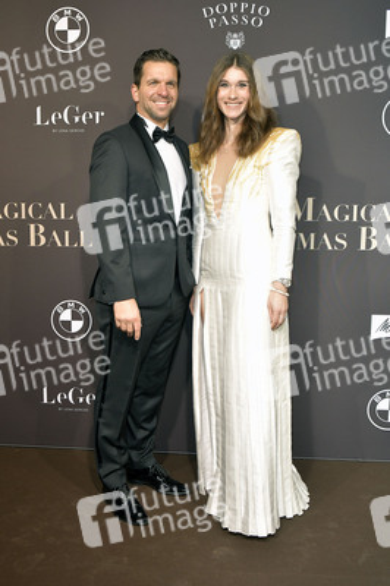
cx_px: 195
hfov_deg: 41.0
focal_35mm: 32
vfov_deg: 58.8
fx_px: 521
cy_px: 293
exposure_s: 1/250
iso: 1600
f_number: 6.3
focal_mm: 32
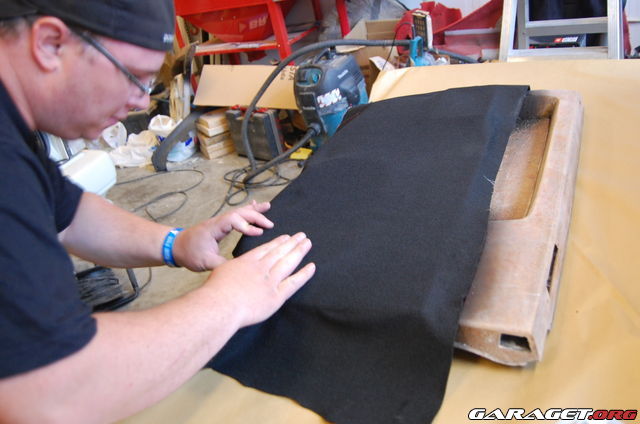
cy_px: 212
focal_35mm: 30
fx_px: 532
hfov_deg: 62.0
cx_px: 320
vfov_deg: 43.4
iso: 800
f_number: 3.8
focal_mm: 20
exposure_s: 1/20
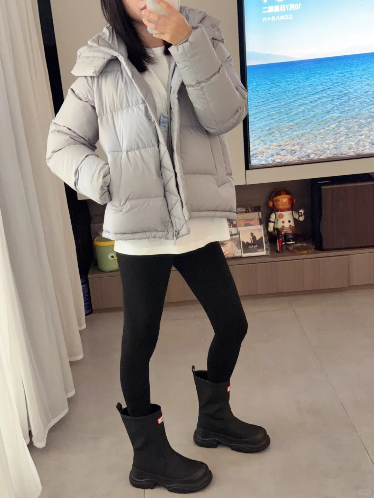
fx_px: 691
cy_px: 249
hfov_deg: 30.3
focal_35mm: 48
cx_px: 187
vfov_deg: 39.7
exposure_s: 1/28
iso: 640
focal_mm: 6.76
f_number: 1.78
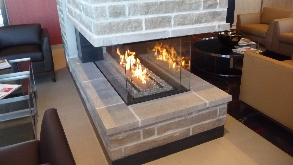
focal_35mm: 31
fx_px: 241
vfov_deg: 37.6
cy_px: 63
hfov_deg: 62.6
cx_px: 146
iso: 800
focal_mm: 4.7
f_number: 3.3
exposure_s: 1/60
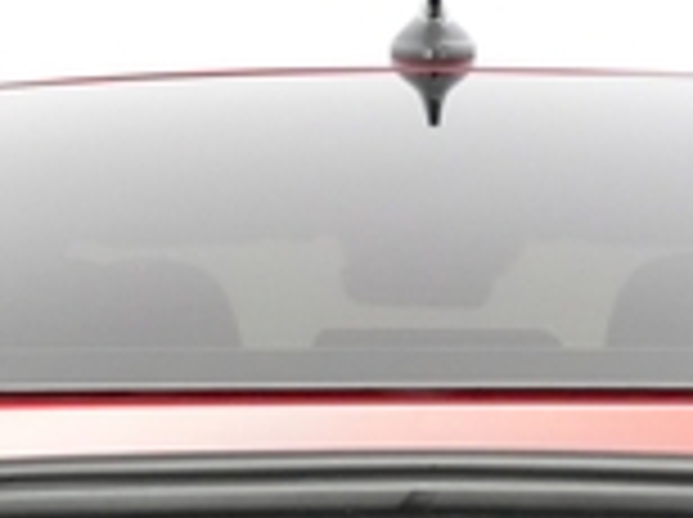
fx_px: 1999
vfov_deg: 13.7
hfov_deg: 19.6
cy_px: 820
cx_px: 432
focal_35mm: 100
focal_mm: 25
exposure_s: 1/160
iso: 6400
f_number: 2.8
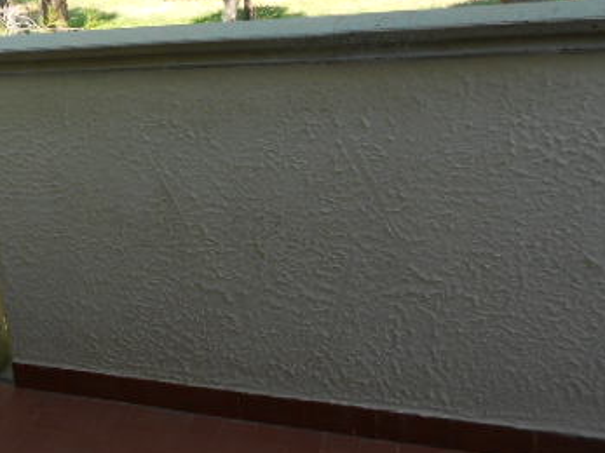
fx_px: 839
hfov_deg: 37.0
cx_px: 54
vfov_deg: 29.4
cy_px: 71
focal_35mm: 48
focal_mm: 4.6
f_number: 3.2
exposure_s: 1/160
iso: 80
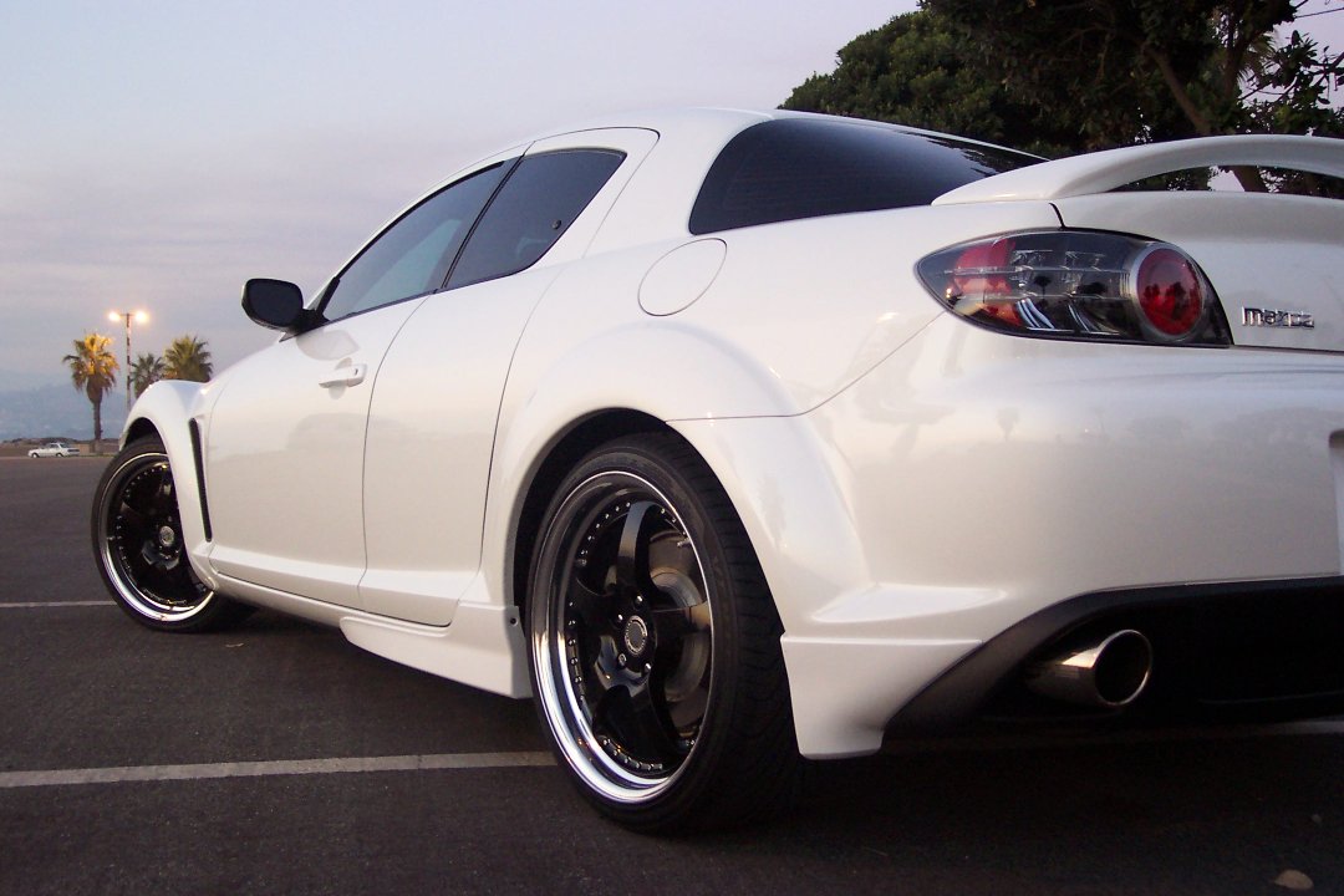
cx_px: 672
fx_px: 1419
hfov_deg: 50.7
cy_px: 448
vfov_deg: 35.1
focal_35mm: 38
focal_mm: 8
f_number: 2.8
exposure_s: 1/20
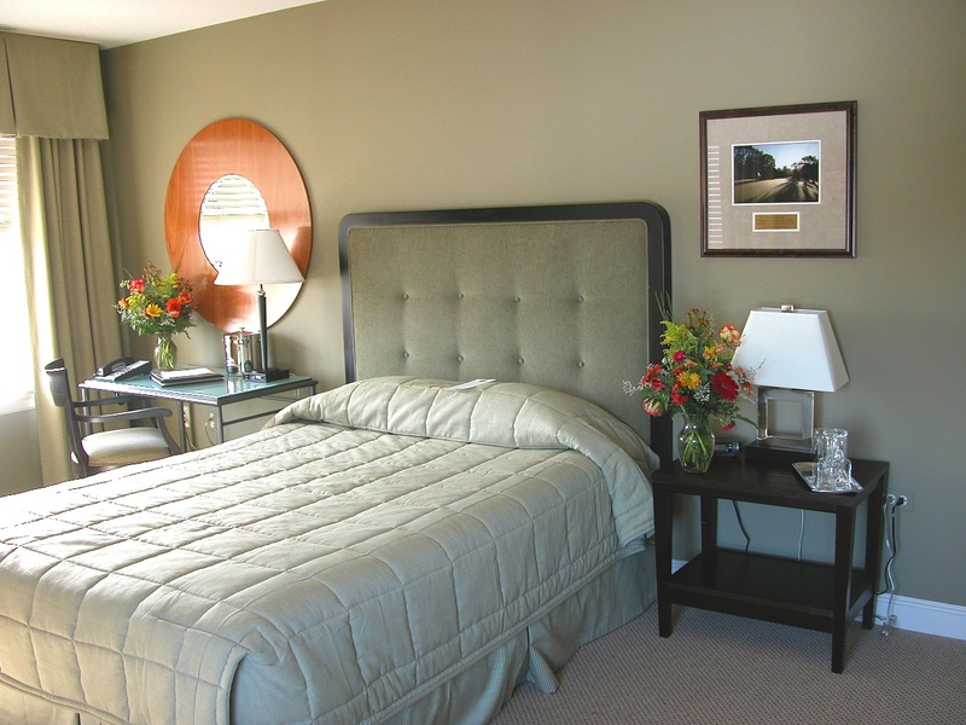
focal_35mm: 34
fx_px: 949
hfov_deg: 54.0
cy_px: 362
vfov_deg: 41.8
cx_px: 483
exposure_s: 1/11.3
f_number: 2.8
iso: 100
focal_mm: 8.9
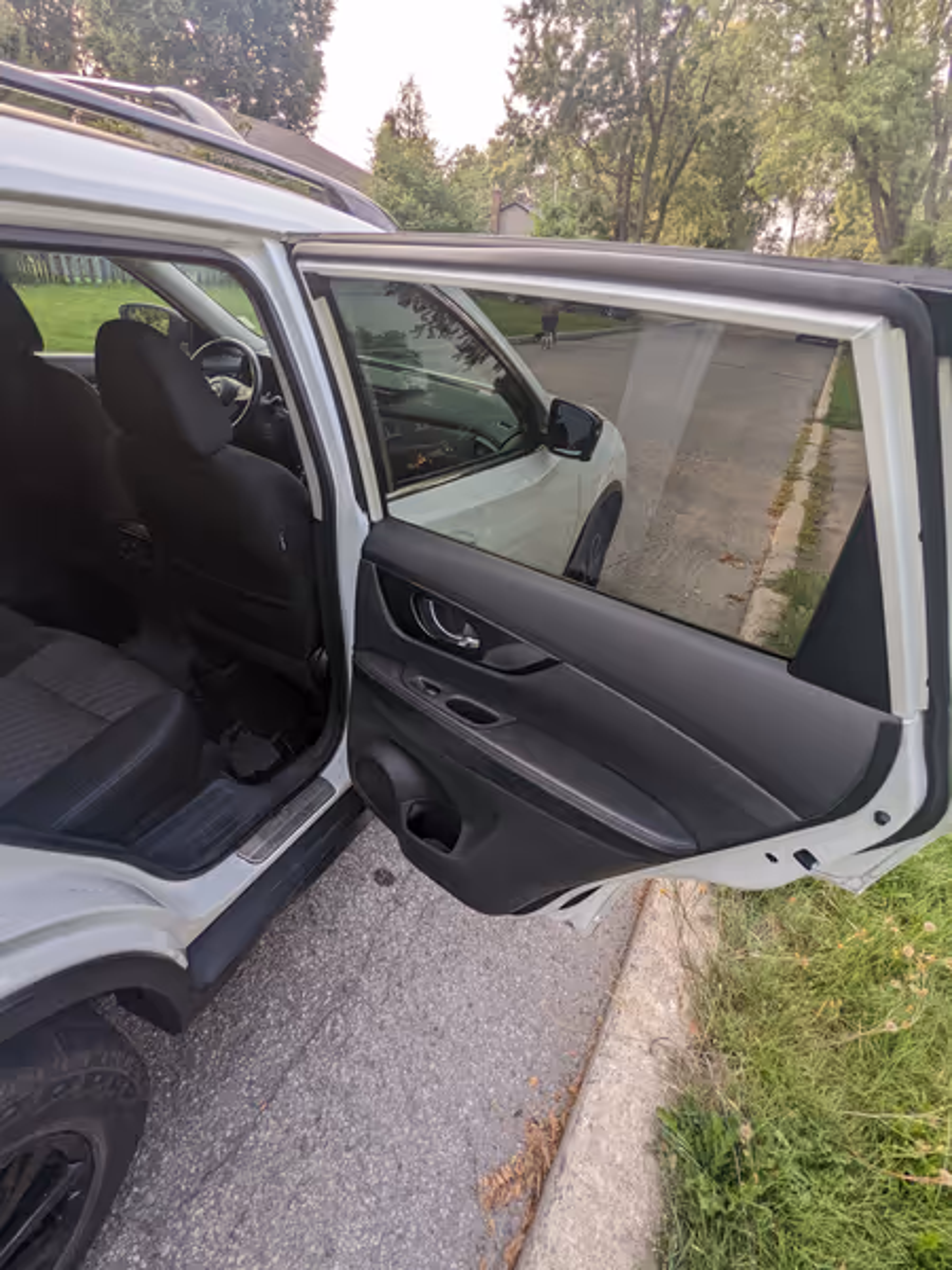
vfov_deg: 94.5
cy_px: 635
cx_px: 476
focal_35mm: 16
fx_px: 587
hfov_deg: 78.1
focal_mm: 2.35
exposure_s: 1/165
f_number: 2.2
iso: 44
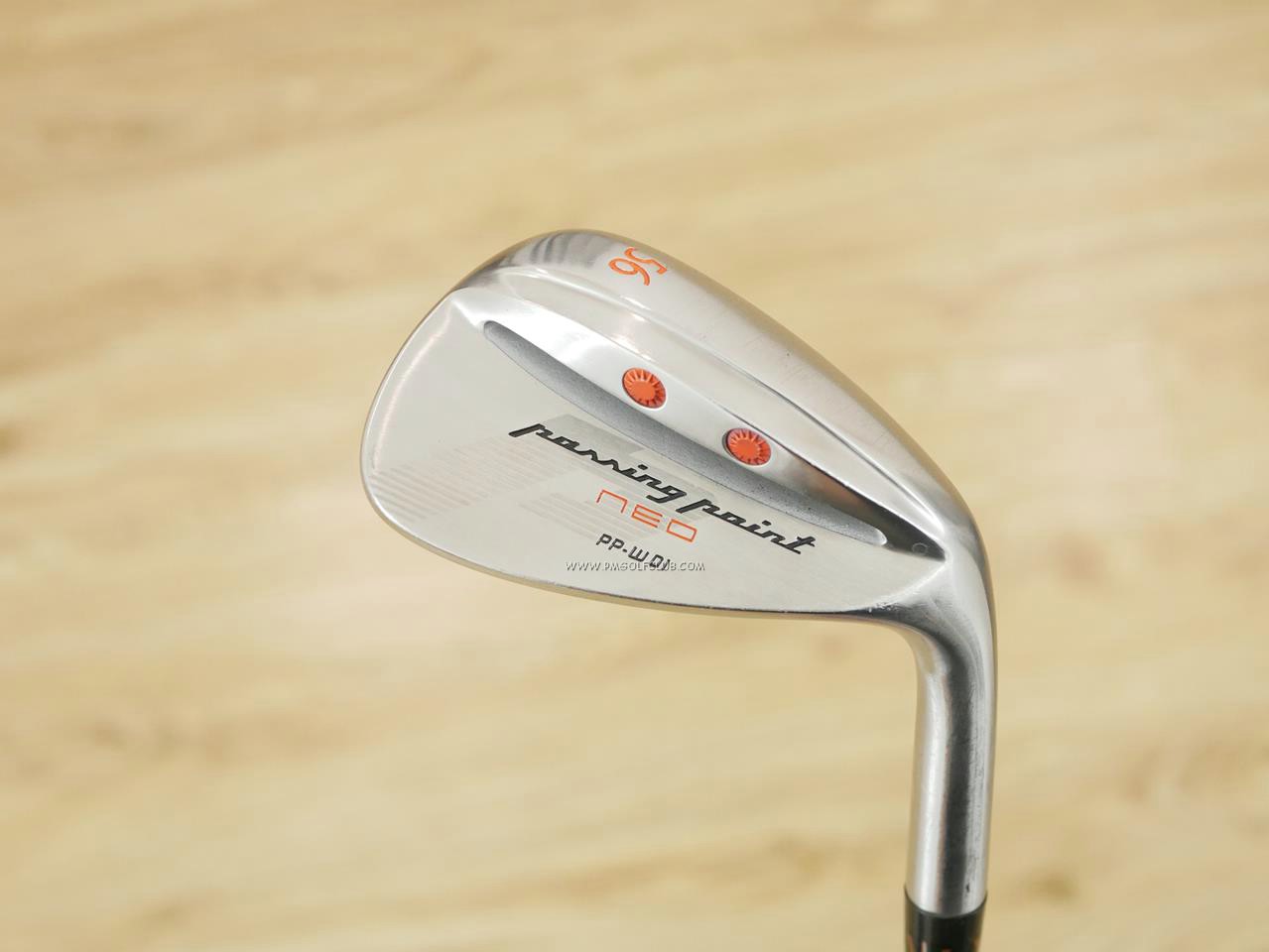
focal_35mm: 50
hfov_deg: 38.2
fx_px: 1833
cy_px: 476
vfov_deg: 29.1
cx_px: 634
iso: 1600
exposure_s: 1/50
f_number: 4
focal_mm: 25
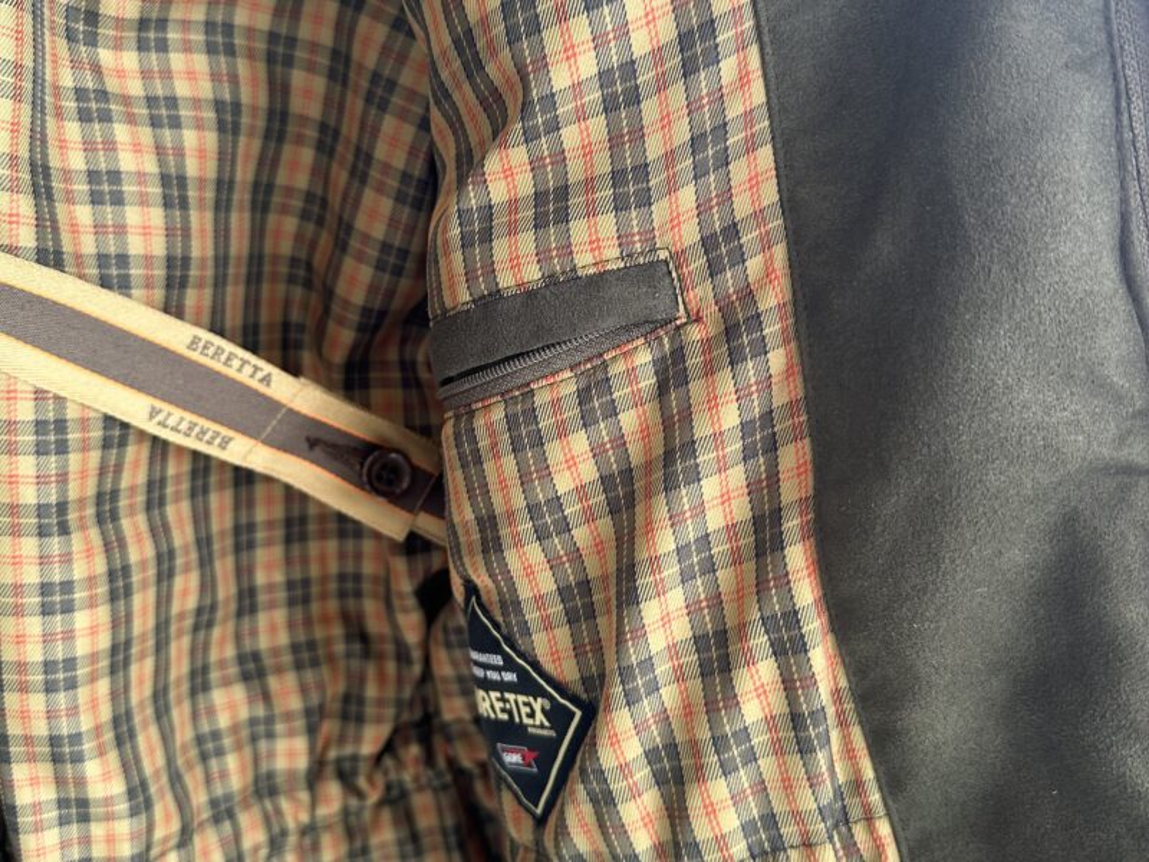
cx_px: 574
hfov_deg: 71.6
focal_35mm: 24
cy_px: 431
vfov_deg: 56.8
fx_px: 797
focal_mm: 6.86
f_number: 1.78
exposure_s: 1/121
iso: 100
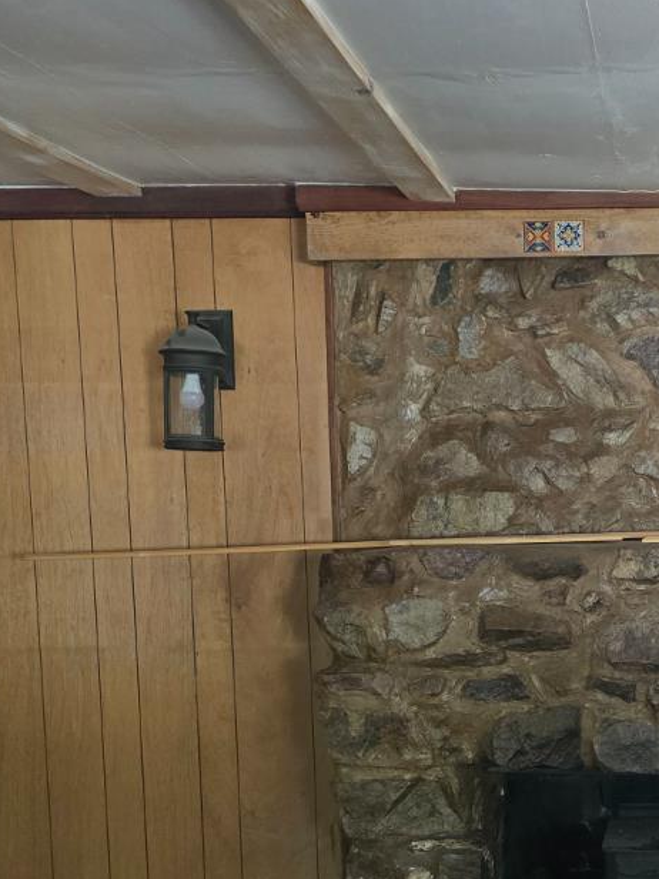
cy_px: 660
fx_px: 1421
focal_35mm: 56
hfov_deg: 25.1
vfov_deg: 33.7
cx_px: 622
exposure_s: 1/120
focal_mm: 6.3
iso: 800
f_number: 1.7
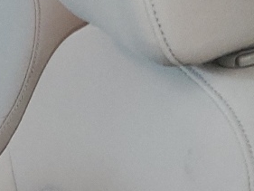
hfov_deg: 10.8
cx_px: -400
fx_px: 1086
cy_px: 367
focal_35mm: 148
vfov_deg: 9.5
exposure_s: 1/24
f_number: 1.5
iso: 131
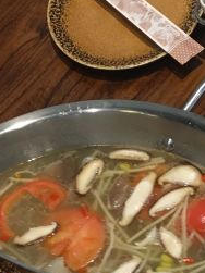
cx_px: 103
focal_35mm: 81
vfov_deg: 22.7
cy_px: 305
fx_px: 640
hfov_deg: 18.2
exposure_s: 1/33
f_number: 2.2
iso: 160
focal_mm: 4.15
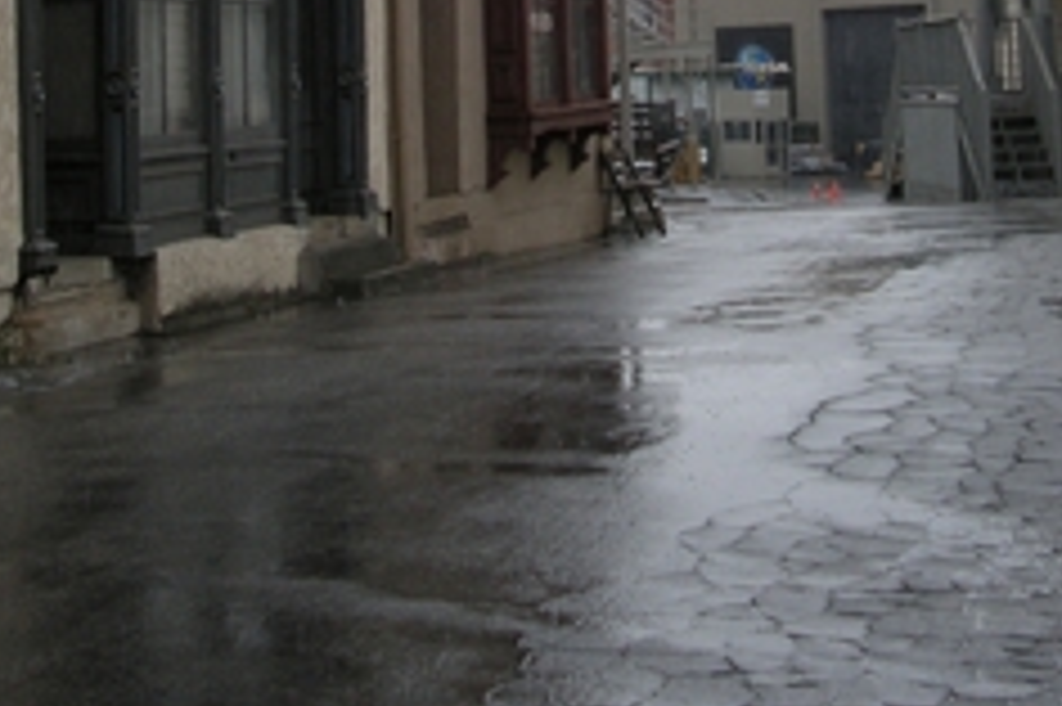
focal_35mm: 98
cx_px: 486
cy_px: -220
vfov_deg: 13.4
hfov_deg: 20.8
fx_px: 2889
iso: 116
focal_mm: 7.9
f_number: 2.8
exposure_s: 1/258
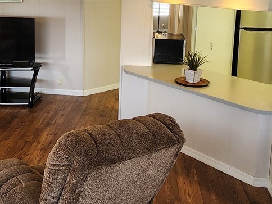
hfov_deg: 43.1
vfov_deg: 32.6
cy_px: 39
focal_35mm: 43
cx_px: 87
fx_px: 338
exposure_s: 1/60
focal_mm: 2.2
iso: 160
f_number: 2.2
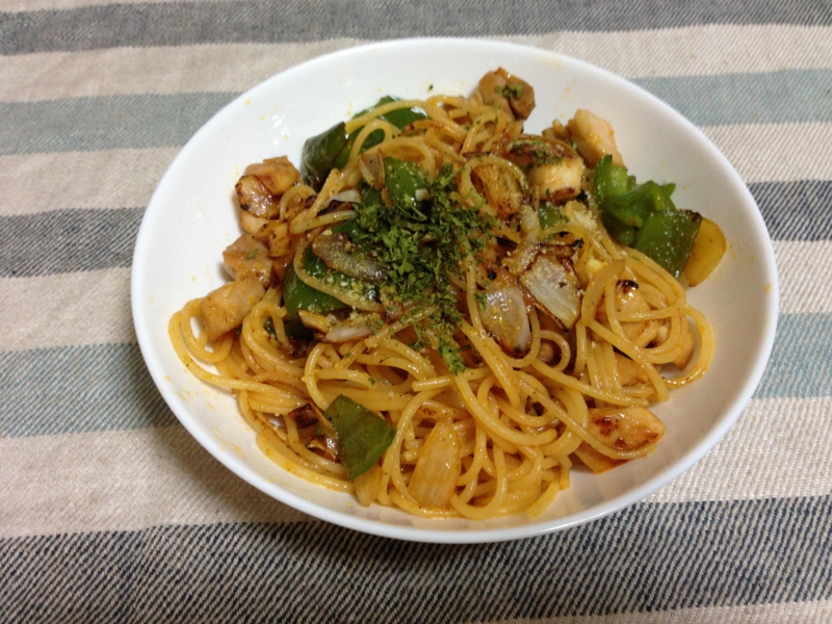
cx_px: 416
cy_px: 312
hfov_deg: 55.4
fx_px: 793
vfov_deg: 42.9
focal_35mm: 33
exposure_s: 1/20
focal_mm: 4.13
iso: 125
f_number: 2.4
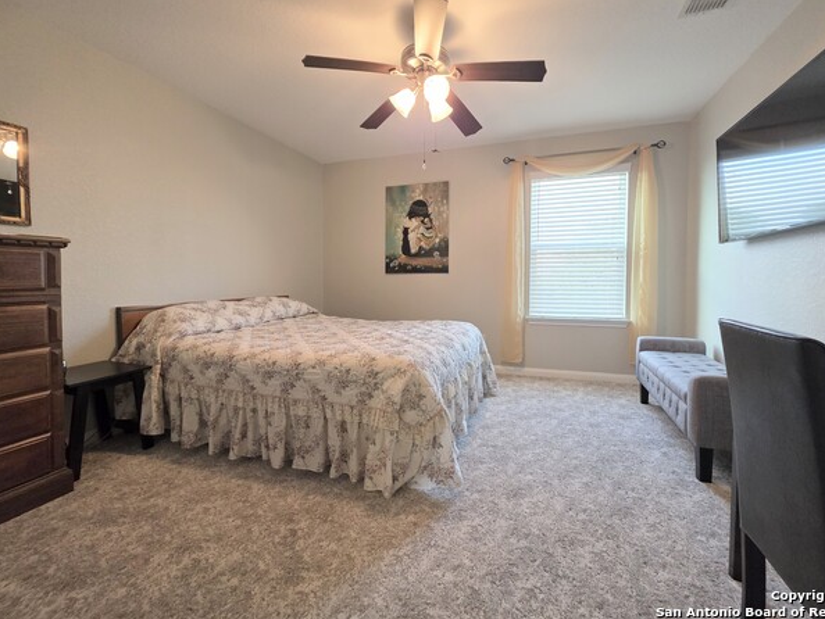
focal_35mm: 14
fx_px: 334
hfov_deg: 101.9
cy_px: 287
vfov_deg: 85.6
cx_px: 438
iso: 250
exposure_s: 1/120
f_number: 1.9
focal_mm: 2.2
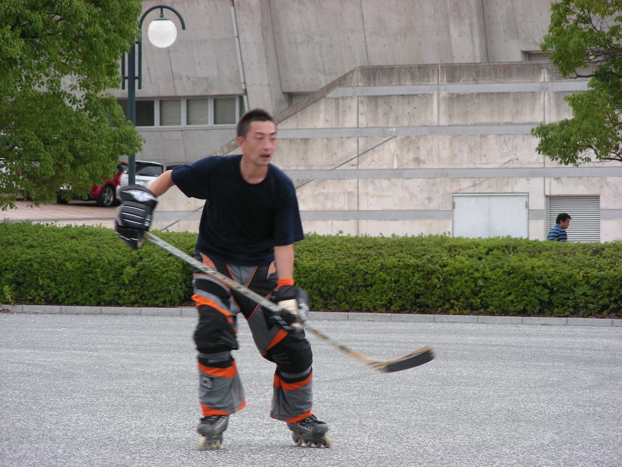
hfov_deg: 8.6
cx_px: 311
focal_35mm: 230
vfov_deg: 6.5
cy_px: 234
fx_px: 4133
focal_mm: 38.3
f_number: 3.5
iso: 79
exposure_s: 1/66
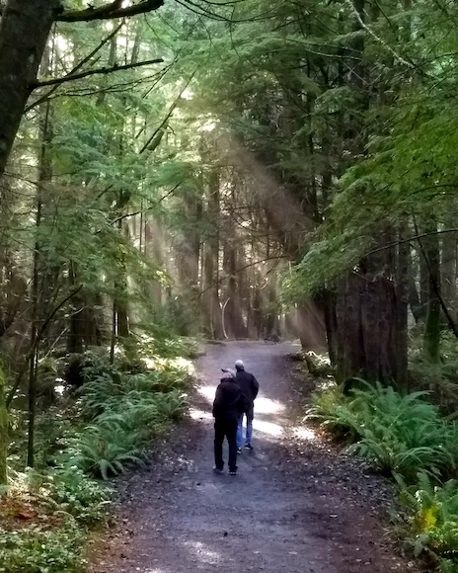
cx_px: 225
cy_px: 260
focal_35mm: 28
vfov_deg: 62.1
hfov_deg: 51.5
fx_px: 474
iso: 400
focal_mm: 4.2
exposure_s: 1/60
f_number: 1.7
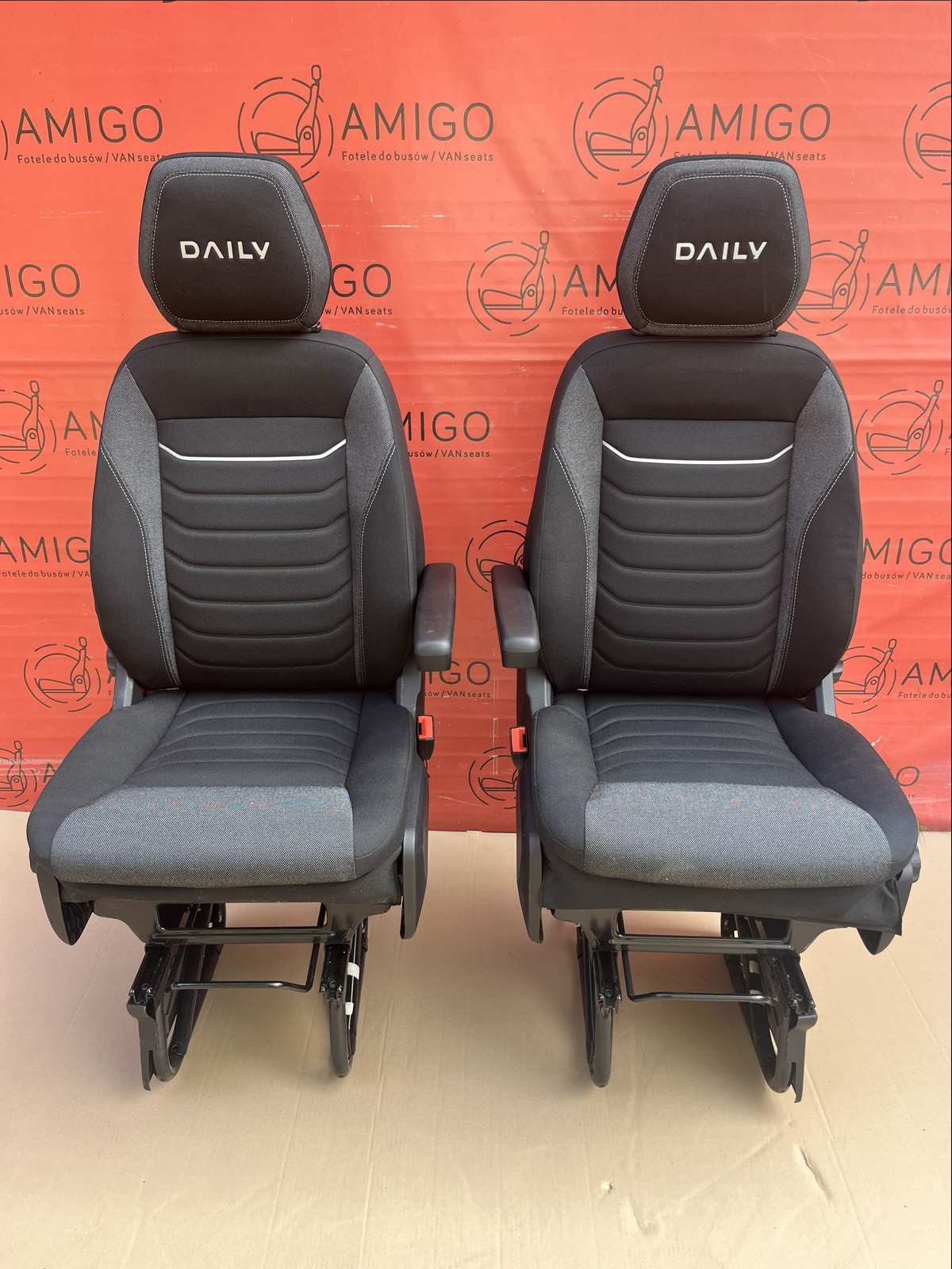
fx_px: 953
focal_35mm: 26
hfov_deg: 53.1
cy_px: 634
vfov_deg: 67.3
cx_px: 476
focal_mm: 5.1
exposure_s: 1/122
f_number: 1.6
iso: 32
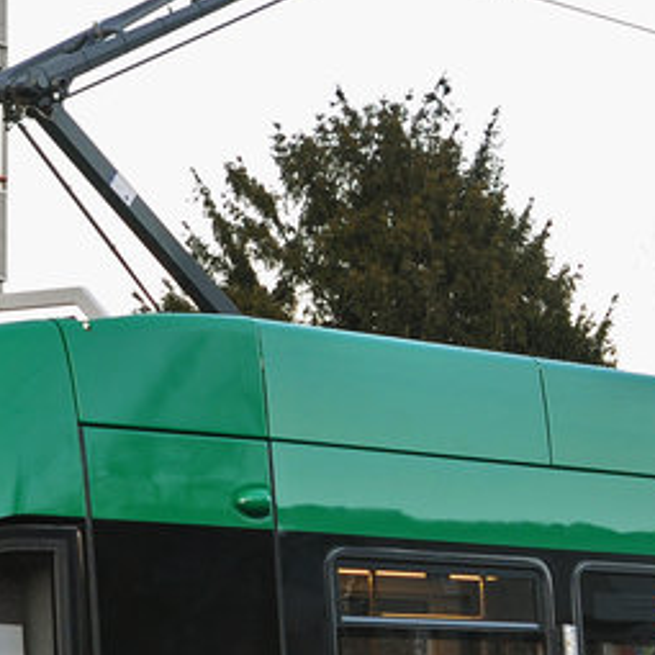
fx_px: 3083
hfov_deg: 11.9
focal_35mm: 144
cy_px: 471
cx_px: 735
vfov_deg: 12.1
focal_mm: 24
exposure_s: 1/100
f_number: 4.5
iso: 250
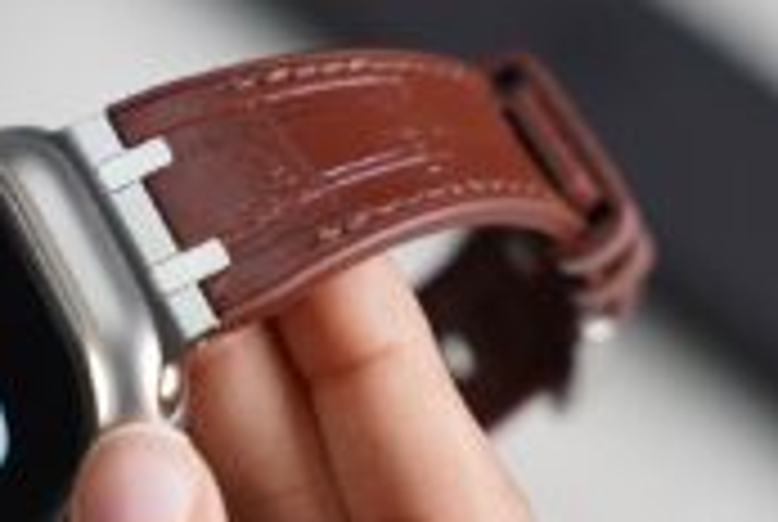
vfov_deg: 8.0
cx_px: 63
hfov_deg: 11.8
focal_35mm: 173
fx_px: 3745
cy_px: 295
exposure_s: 1/80
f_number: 4
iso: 1000
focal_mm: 75
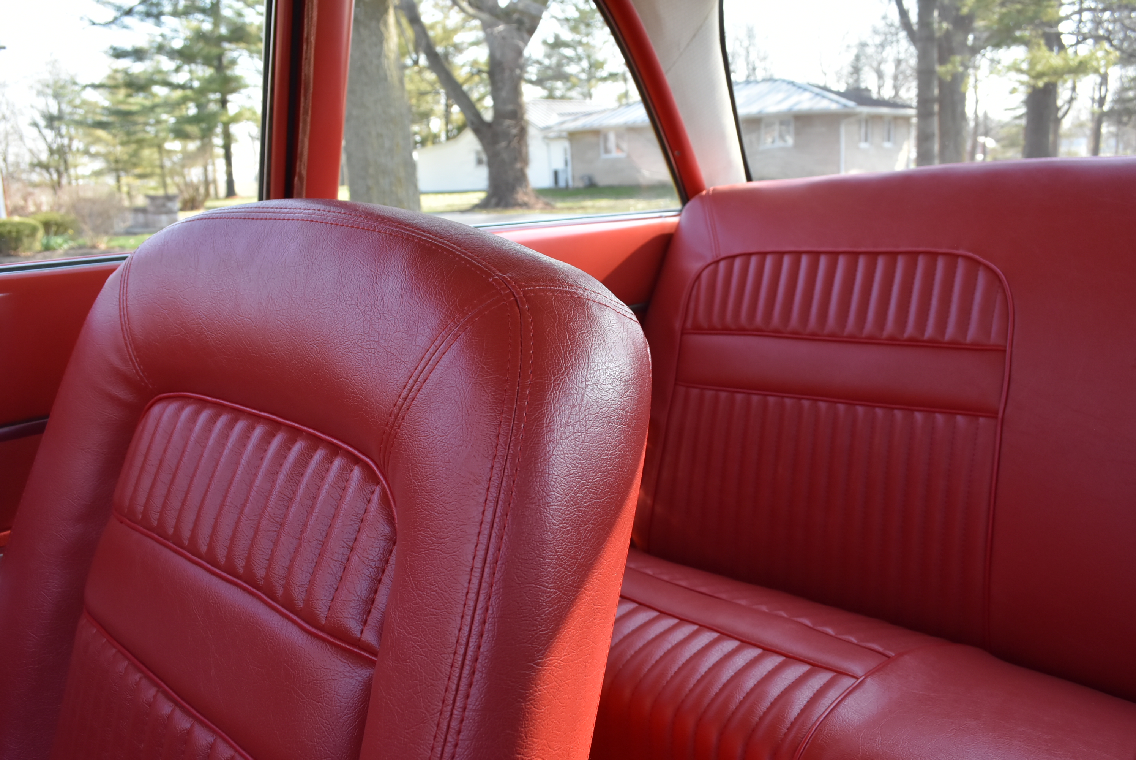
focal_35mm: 30
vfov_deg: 43.7
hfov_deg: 61.9
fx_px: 947
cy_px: 380
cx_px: 568
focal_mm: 20
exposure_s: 1/200
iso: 800
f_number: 7.1
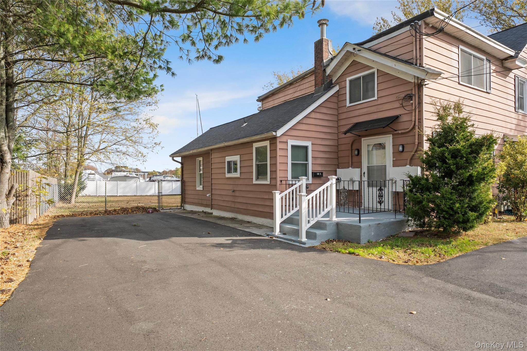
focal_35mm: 21
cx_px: 264
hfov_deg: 81.2
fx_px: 307
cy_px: 176
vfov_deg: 59.5
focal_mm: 21
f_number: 9
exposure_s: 1/100
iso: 400
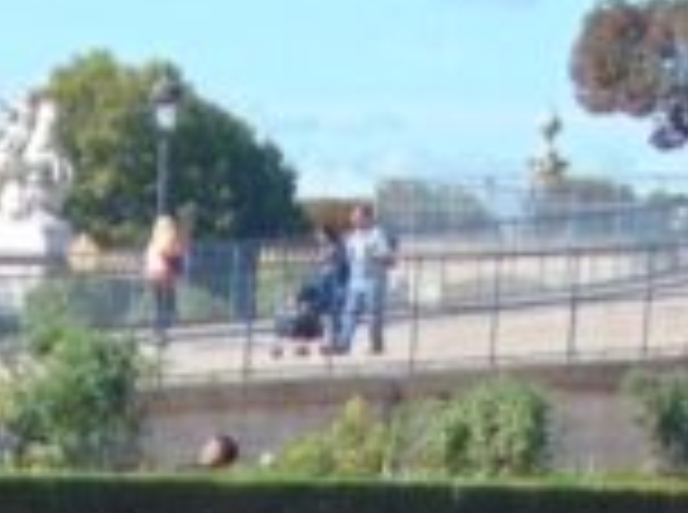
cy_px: 1791
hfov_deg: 7.1
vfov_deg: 5.0
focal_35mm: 276
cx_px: -382
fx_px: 5473
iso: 80
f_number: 3.3
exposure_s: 1/800
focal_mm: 6.9
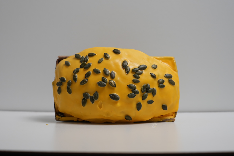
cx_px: 117
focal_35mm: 109
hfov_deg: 18.7
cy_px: 78
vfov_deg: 12.6
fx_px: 709
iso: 160
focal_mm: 73
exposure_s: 1/160
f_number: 4
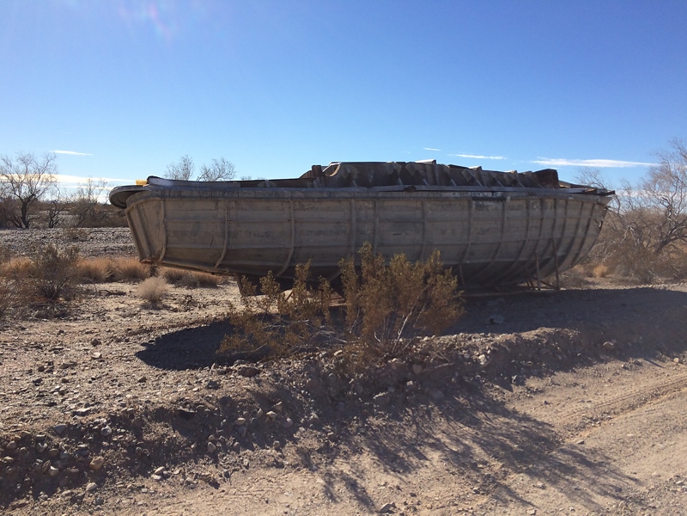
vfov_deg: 48.2
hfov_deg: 61.7
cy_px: 258
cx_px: 344
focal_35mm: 29
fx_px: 576
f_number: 2.2
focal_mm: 4.2
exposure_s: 1/2933
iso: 32
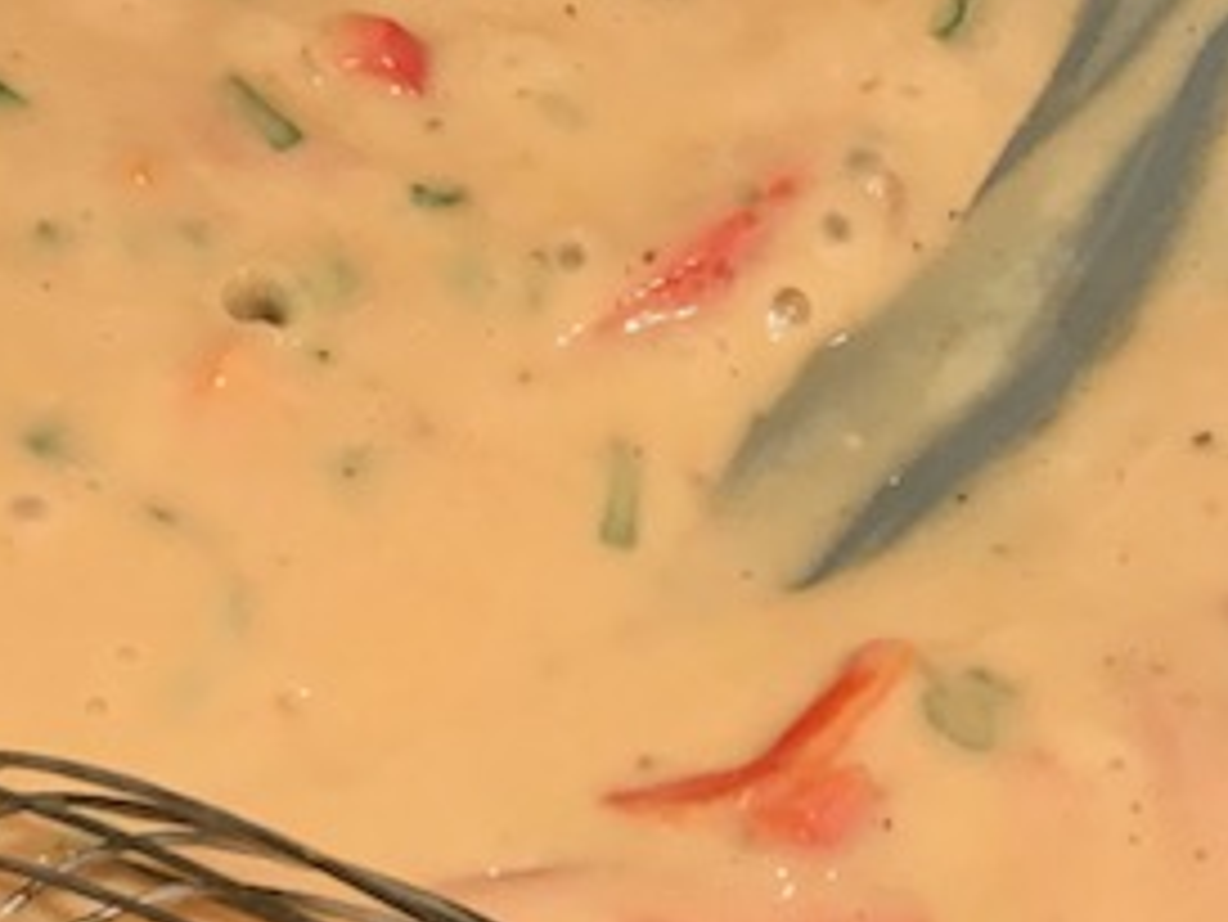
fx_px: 2910
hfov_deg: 23.8
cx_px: 553
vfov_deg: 18.0
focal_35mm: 82
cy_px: 621
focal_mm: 3.99
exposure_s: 1/20
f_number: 1.8
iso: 40
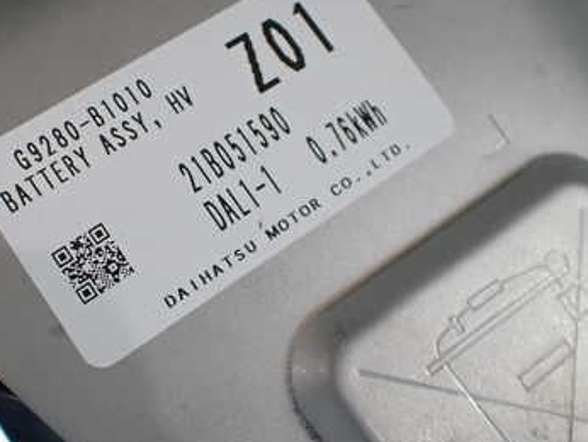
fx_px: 884
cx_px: 163
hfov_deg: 36.1
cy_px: 184
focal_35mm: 52
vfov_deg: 28.0
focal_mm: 5.4
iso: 200
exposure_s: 1/125
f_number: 2.3
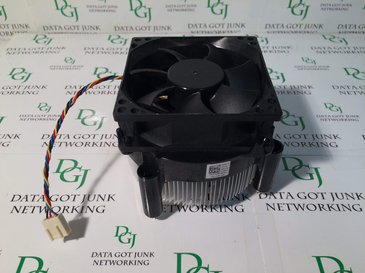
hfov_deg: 61.7
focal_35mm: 29
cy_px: 136
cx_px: 182
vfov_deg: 48.2
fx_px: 306
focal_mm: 4.15
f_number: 2.2
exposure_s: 1/120
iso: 50
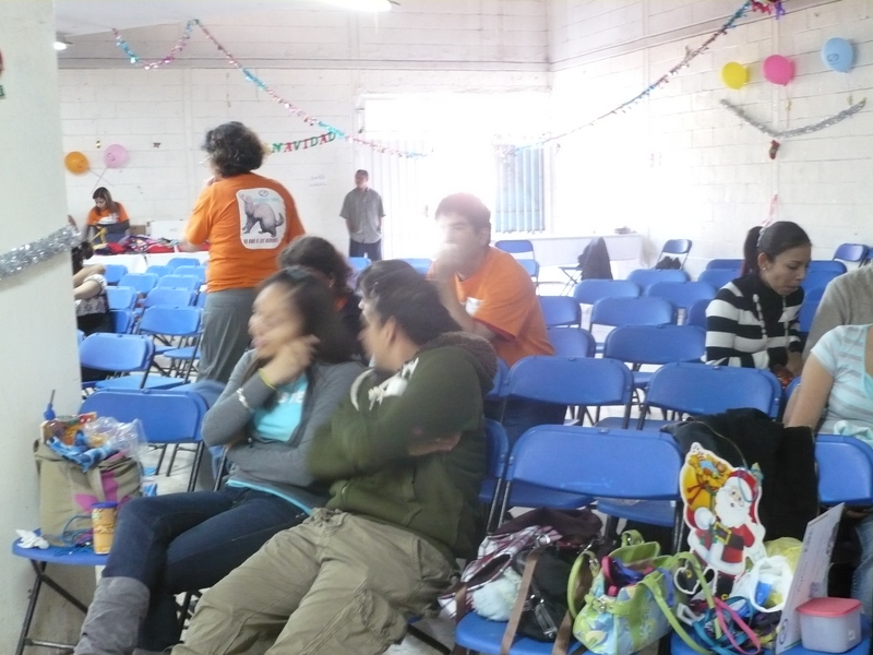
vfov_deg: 32.2
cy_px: 328
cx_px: 436
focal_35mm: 45
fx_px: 1135
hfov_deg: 42.1
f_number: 3.2
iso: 400
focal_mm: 7.5
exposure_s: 1/8
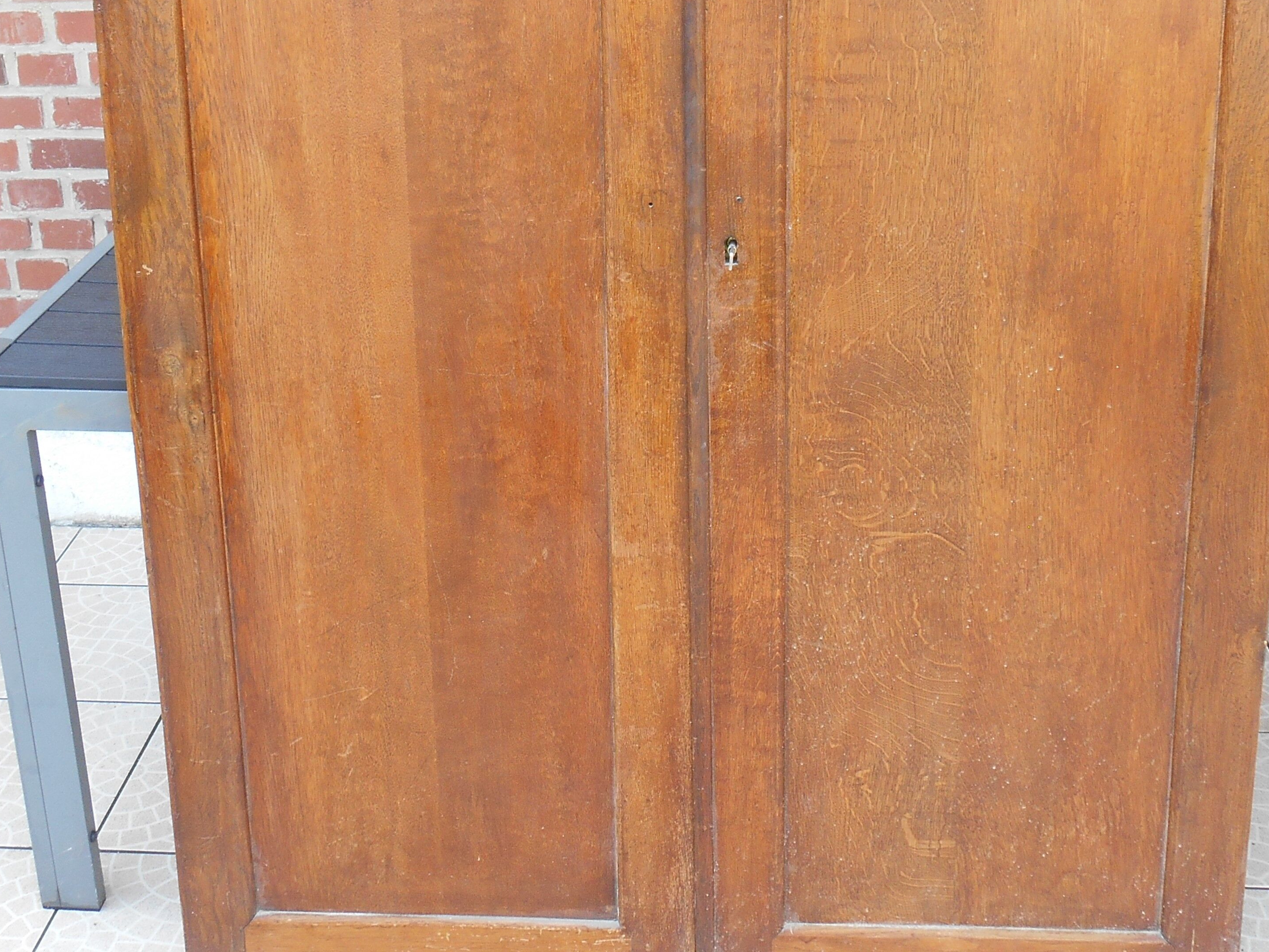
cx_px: 692
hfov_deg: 43.8
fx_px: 1576
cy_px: 206
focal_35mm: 43
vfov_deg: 32.8
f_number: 3.4
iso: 80
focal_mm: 4.7
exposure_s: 1/40
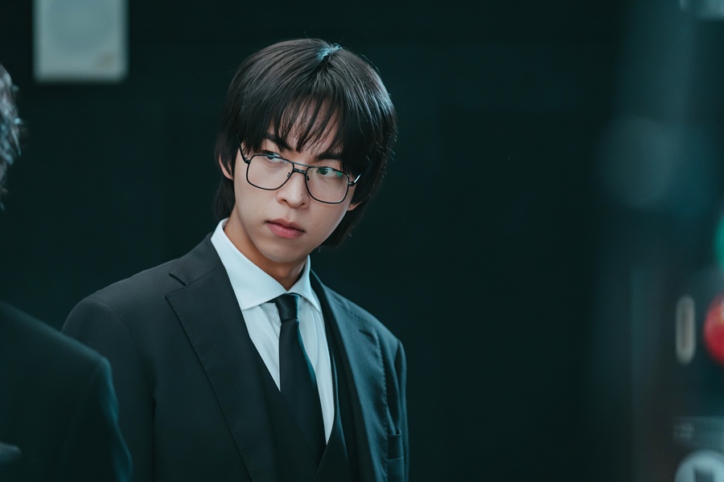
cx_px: 362
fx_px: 4022
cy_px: 241
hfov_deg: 10.3
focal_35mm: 200
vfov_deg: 6.9
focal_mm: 200
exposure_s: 1/125
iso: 2000
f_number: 3.2
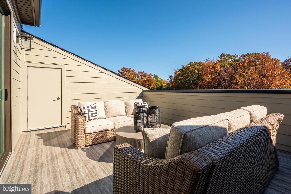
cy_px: 97
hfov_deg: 95.0
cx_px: 146
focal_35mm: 16
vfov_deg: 72.0
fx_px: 133
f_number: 11
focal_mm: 16.5
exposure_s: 1/1250
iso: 800
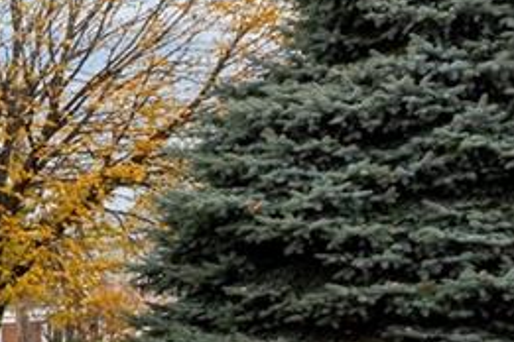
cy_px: 369
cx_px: -1093
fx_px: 1570
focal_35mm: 110
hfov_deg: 10.8
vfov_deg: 12.3
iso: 800
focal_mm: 14
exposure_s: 1/250
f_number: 10
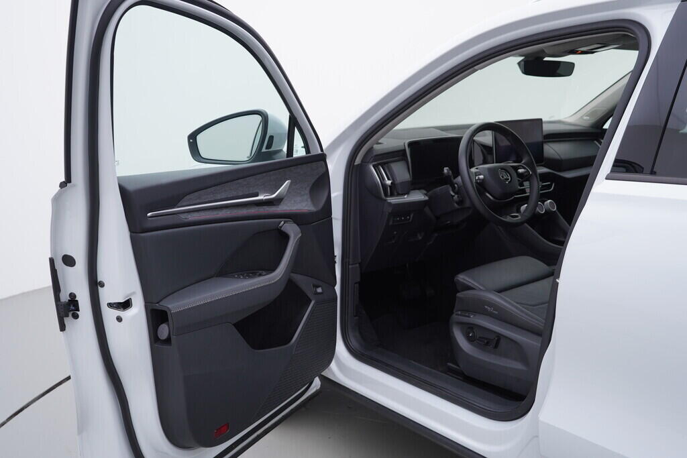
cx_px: 344
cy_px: 229
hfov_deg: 53.1
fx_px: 687
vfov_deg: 36.9
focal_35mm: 36
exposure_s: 1/60
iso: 125
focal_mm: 24
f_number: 3.5
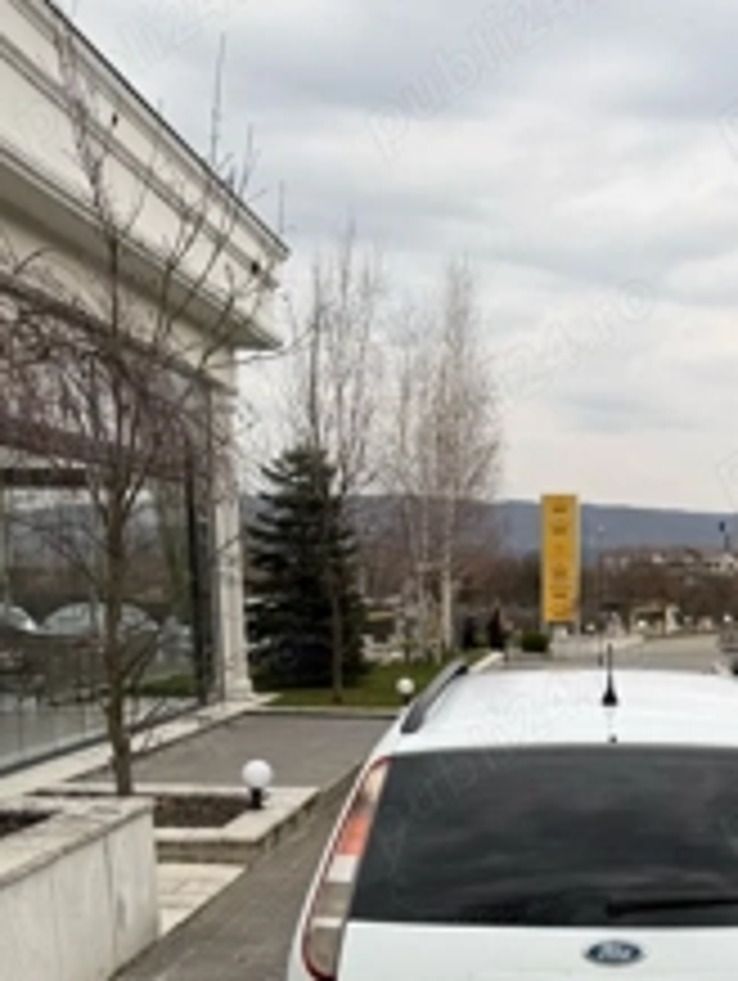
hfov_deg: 32.0
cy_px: 792
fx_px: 1248
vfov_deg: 41.0
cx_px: 598
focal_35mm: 44
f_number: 1.78
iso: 80
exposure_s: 1/543
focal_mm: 6.76
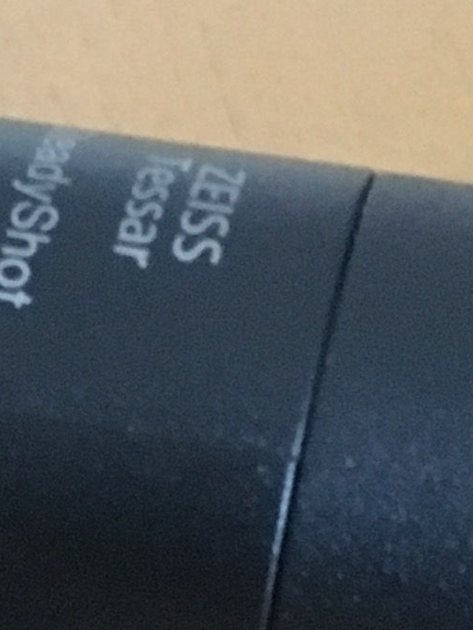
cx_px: -592
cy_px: 822
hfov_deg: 8.0
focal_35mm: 175
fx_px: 3188
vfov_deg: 11.0
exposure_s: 1/15
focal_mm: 4.15
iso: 250
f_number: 2.2
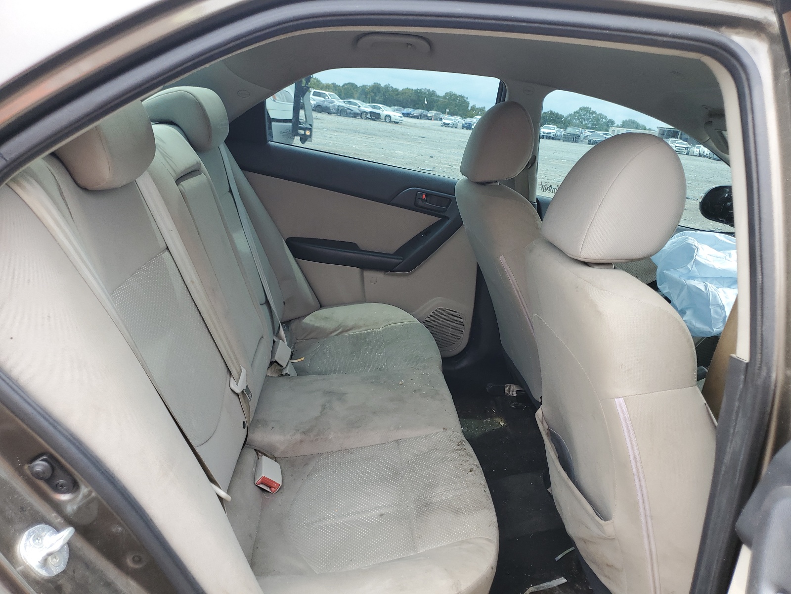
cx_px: 396
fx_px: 594
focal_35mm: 26
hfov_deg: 67.3
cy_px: 297
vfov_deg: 53.1
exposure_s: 1/357
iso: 50
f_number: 1.5
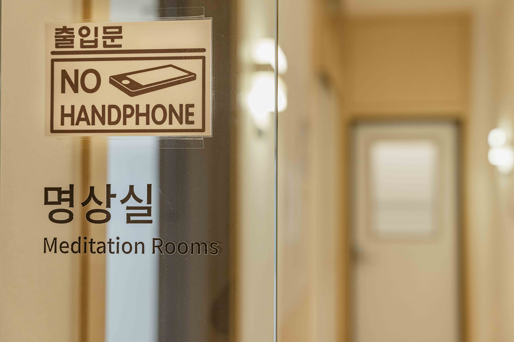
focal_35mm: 48
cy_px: 171
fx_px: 685
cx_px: 257
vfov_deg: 28.1
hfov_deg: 41.1
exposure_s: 1/125
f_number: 3.5
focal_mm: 48
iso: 2000
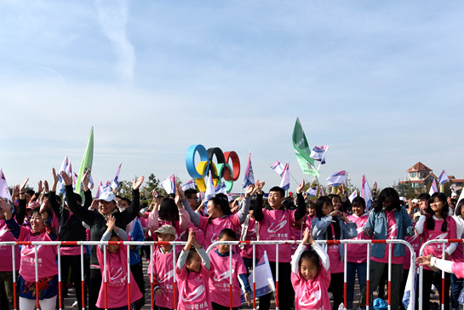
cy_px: 224
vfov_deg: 30.1
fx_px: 567
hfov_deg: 44.5
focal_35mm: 44
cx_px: 231
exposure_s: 1/1250
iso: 250
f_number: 5.6
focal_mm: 30
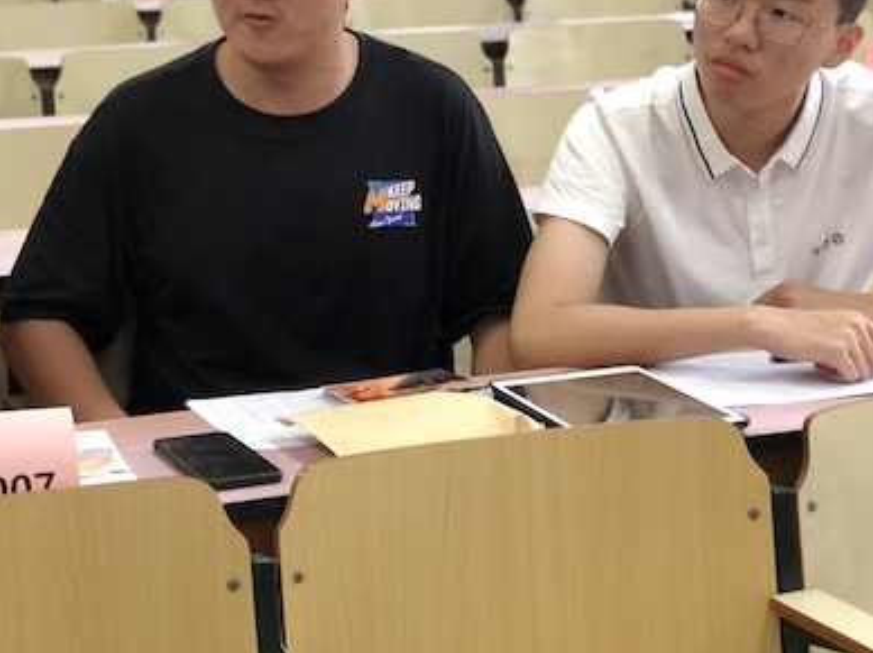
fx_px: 2217
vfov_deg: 16.7
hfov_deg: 22.1
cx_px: 236
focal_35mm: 88
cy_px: 173
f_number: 2.8
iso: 200
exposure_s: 1/33
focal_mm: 6.6
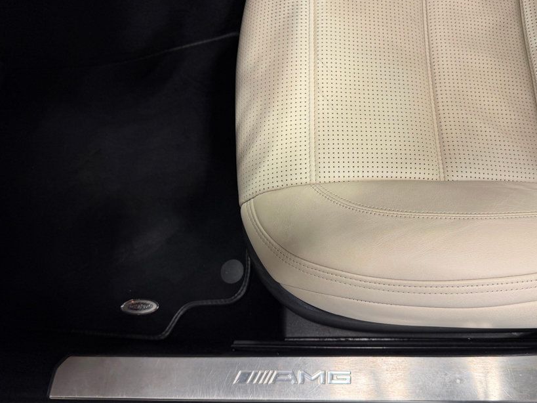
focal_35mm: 30
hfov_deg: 59.3
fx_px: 465
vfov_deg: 46.8
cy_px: 205
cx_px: 330
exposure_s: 1/197
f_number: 1.78
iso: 125
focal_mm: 6.76
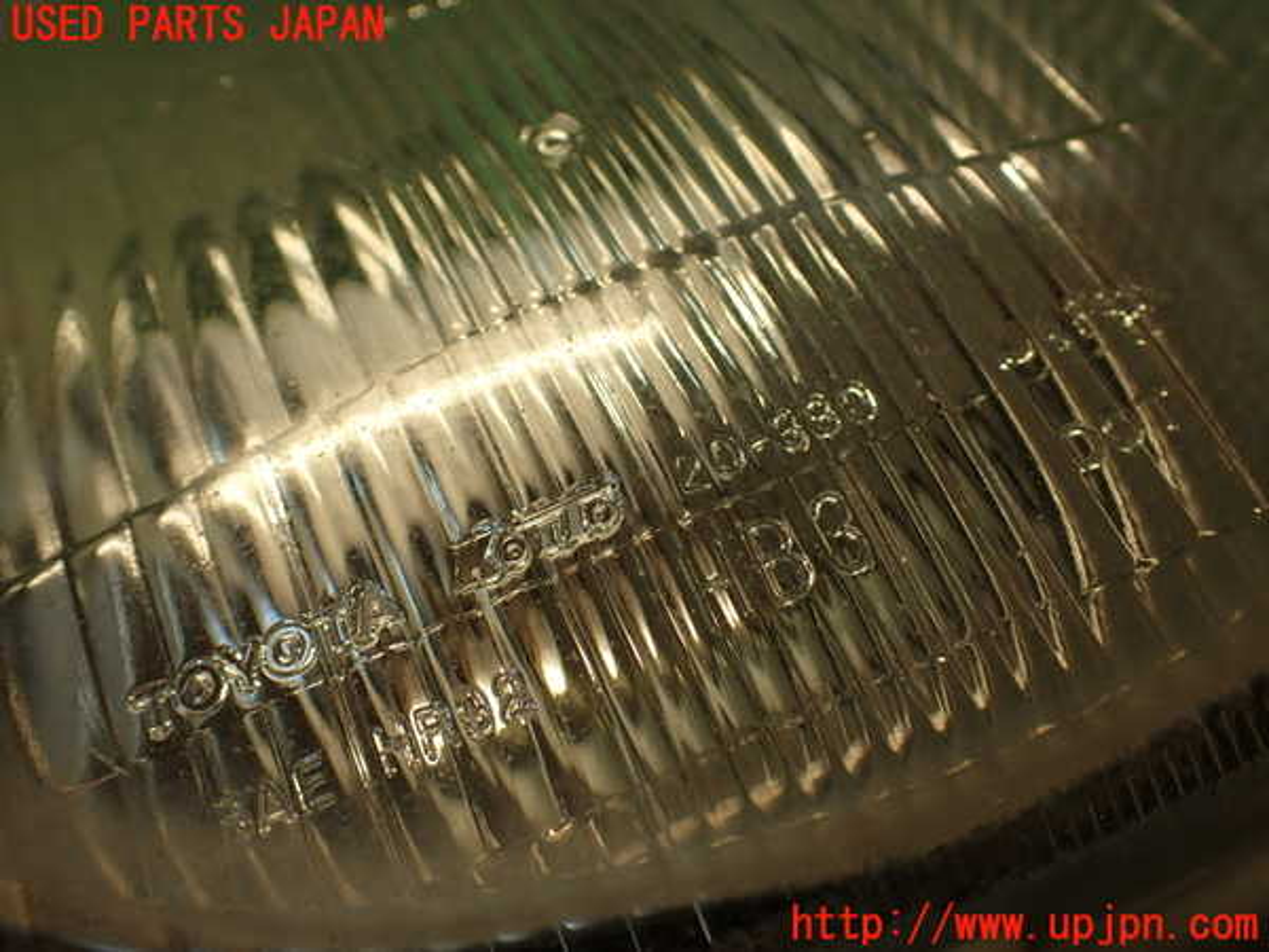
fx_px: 1173
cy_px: 476
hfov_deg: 56.8
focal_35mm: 32
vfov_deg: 44.2
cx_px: 634
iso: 125
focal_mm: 5.79
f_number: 2.4
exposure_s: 1/60
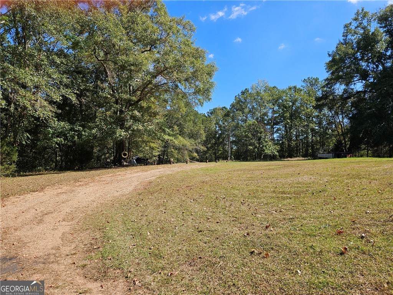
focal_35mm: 23
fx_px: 261
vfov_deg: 58.9
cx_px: 196
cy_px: 148
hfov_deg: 73.9
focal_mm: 5.4
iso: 25
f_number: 1.8
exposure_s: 1/1232
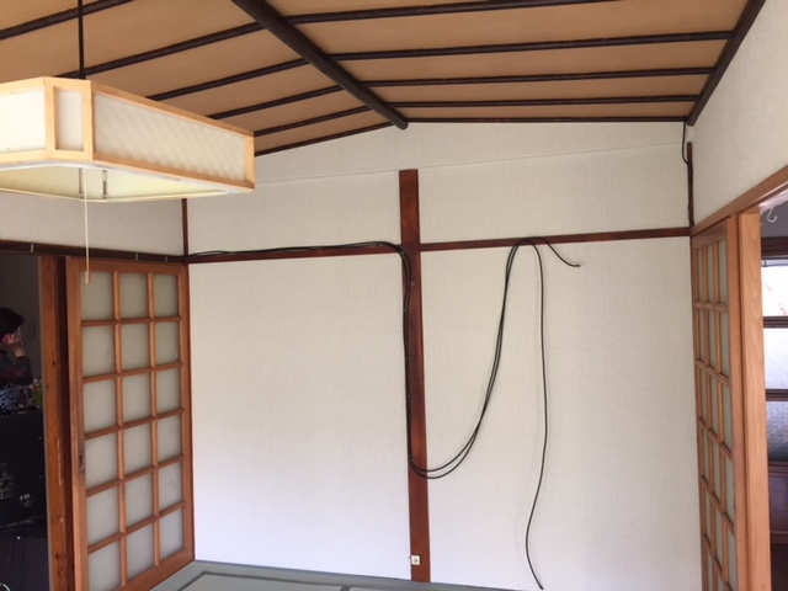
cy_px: 296
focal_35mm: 29
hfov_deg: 61.7
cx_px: 394
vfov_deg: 48.2
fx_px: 660
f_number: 2.2
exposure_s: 1/30
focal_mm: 4.15
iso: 64
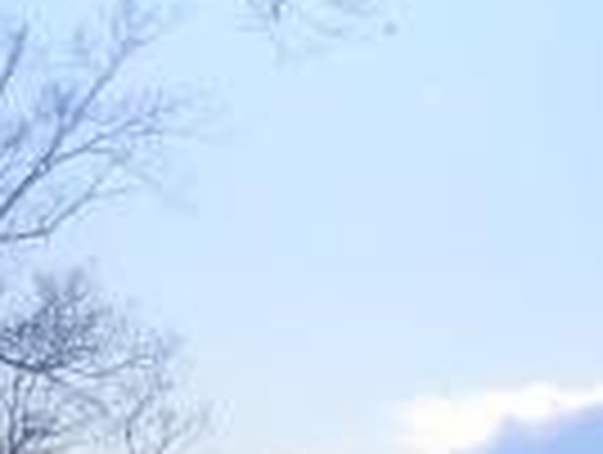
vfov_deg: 7.2
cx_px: 630
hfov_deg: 9.5
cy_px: 436
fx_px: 3612
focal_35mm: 207
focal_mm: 11.09
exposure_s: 1/1000
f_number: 5
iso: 100
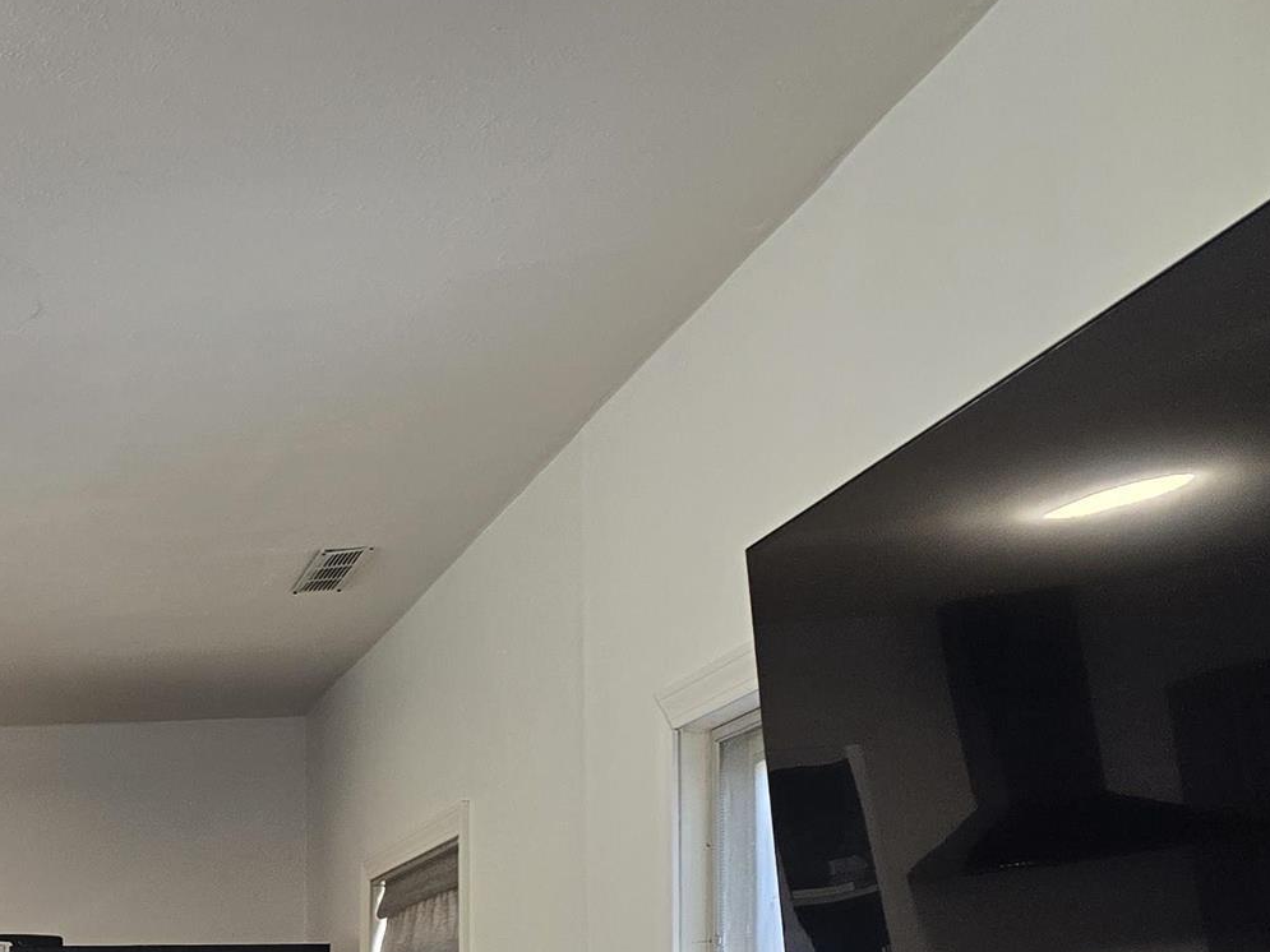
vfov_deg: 19.6
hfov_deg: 24.2
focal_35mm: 71
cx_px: -350
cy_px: 1106
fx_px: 2605
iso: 200
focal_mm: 6.3
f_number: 1.7
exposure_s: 1/120
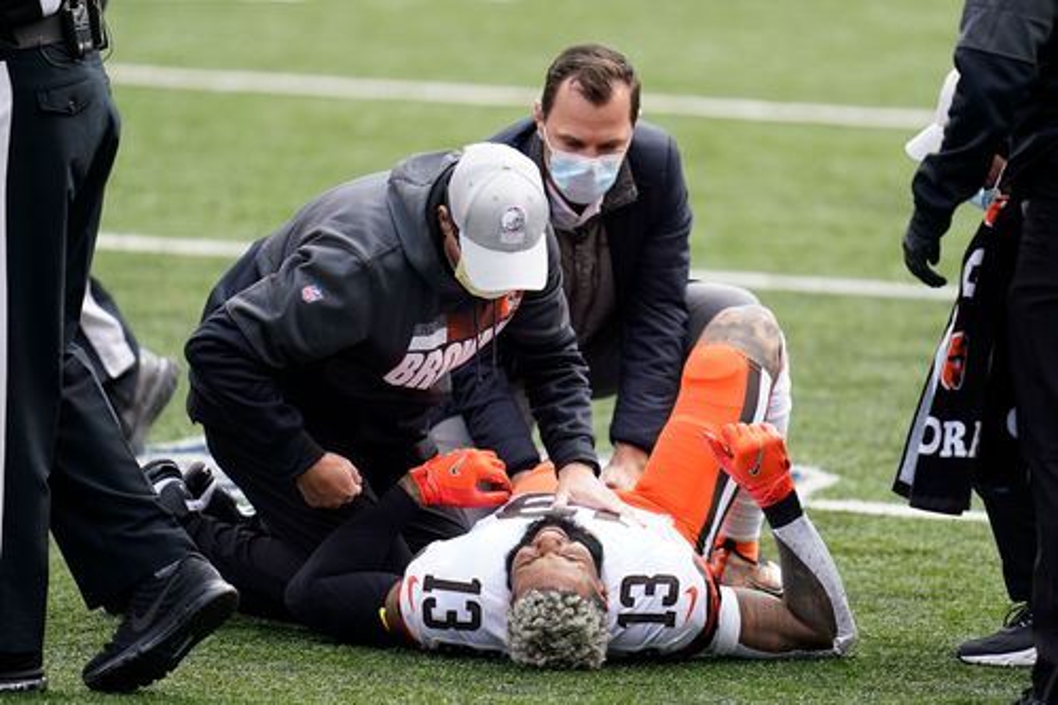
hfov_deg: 5.2
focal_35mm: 400
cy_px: 352
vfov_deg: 3.4
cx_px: 529
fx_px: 11751
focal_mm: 400
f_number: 2.8
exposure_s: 1/2000
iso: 400
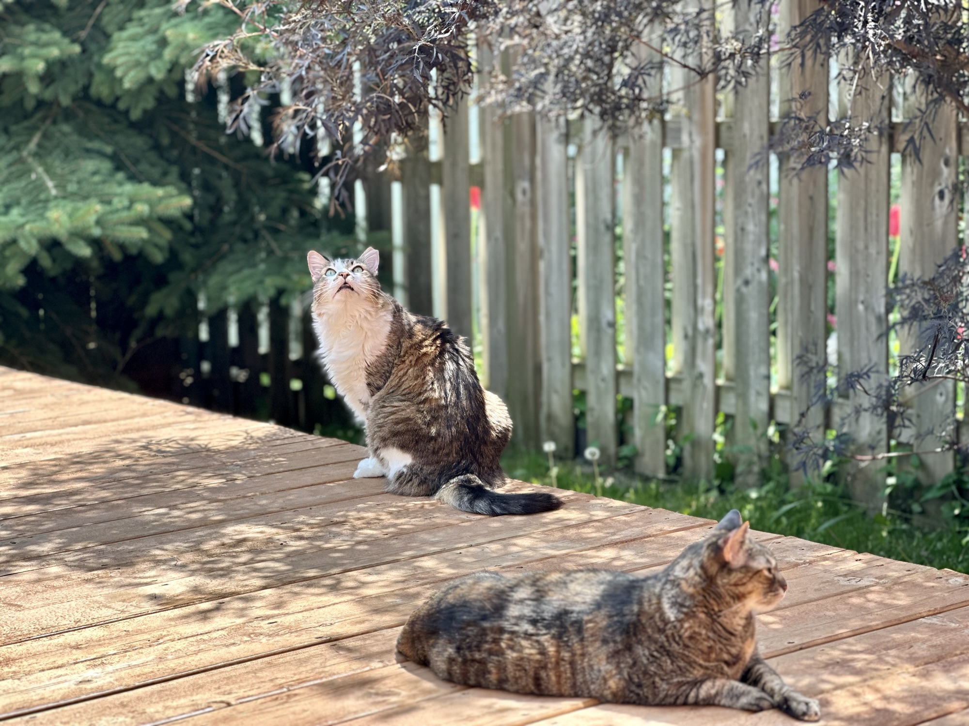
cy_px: 363
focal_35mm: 77
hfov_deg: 25.3
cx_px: 484
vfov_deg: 19.1
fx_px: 2155
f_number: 2.8
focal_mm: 9
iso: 40
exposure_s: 1/127
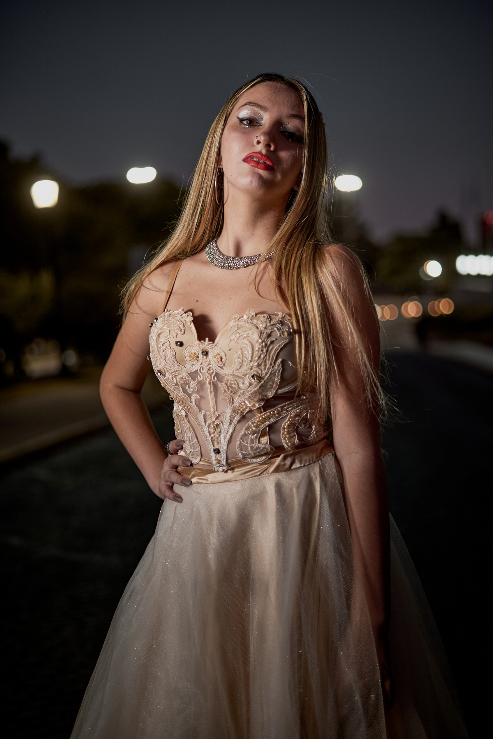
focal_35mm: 50
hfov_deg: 27.0
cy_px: 370
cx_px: 246
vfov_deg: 39.6
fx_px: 1027
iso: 160
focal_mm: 50
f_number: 2
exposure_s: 1/80
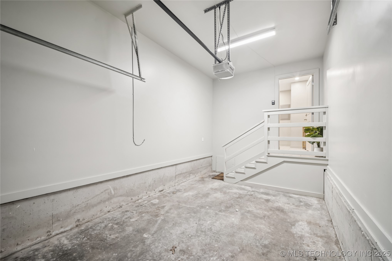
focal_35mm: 14
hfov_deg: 104.3
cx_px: 196
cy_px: 130
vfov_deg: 81.2
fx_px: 152
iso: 640
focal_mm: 14
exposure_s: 1/5
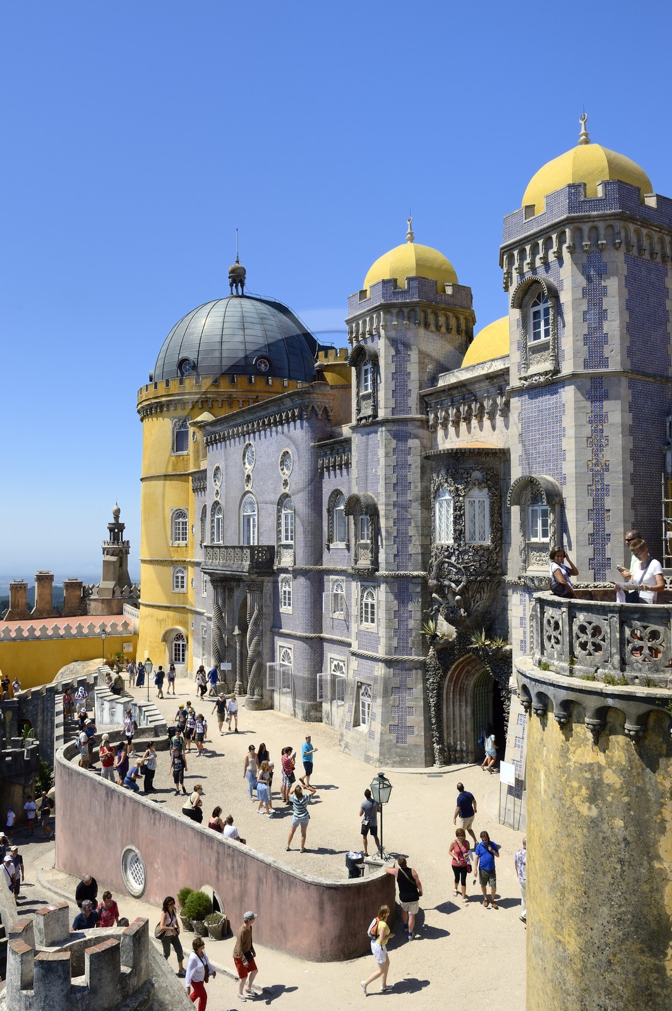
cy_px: 506
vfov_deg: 67.4
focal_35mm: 27
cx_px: 336
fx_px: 757
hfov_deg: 47.9
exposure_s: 1/500
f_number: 11
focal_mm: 27
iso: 200
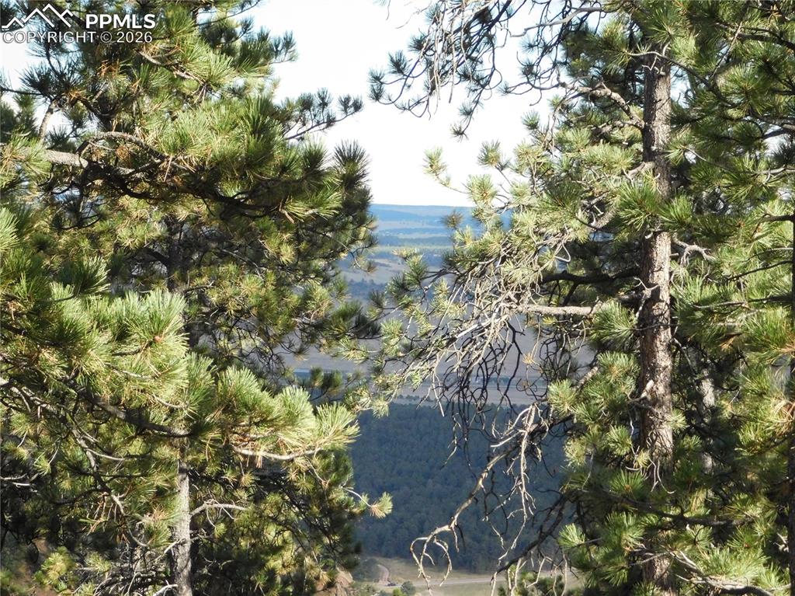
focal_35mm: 115
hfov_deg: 17.1
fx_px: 2640
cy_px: 298
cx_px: 398
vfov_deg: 12.9
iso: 800
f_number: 4.8
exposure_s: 1/1000
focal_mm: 20.3
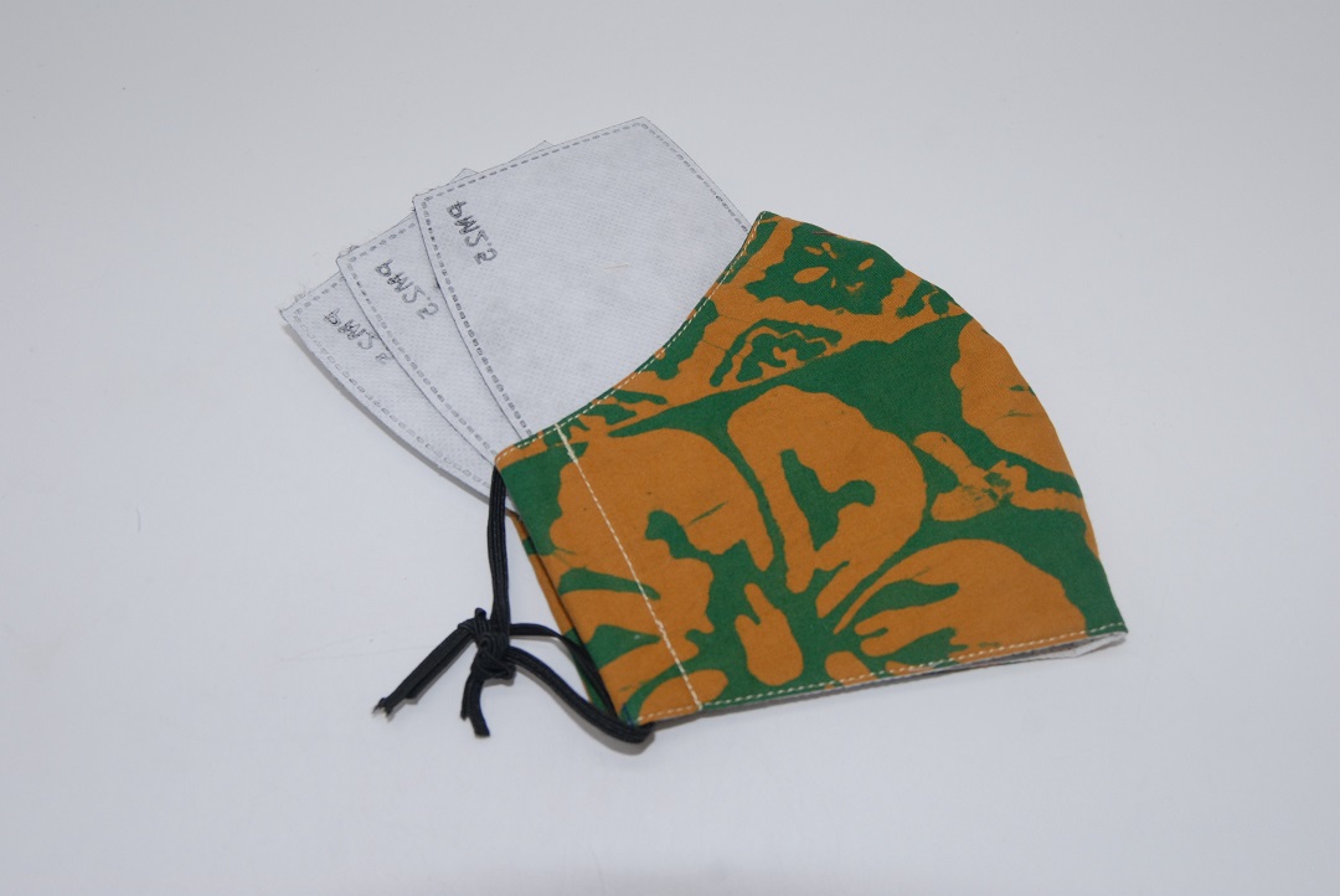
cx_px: 670
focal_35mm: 39
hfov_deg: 49.5
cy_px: 448
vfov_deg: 34.3
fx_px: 1453
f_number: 6.3
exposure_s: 1/250
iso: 400
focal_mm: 26
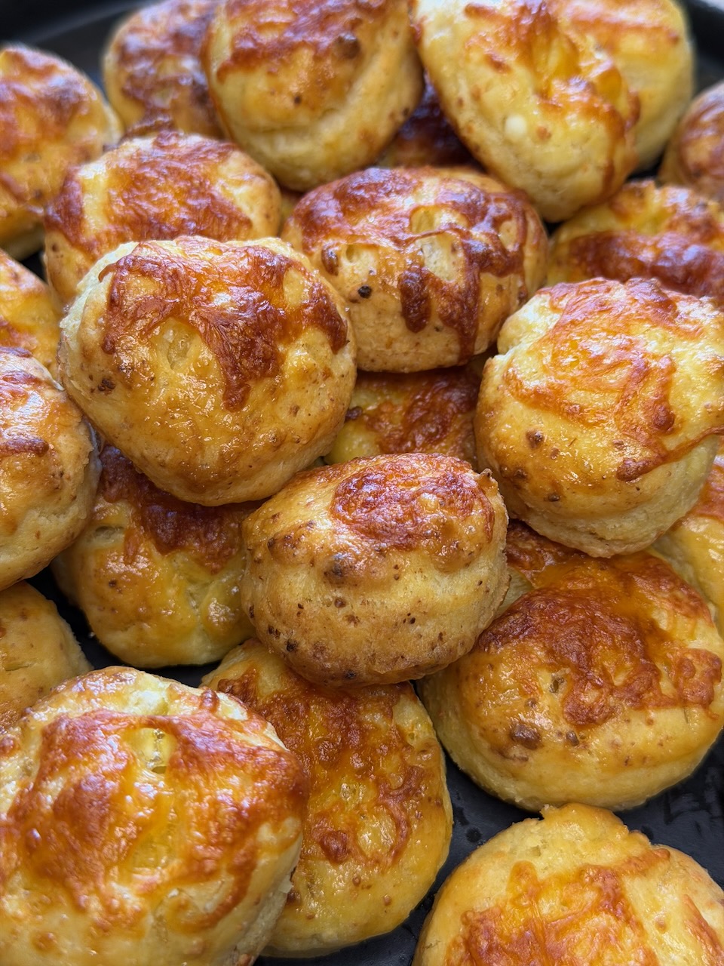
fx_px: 1339
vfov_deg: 39.7
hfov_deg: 30.3
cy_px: 483
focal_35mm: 48
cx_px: 362
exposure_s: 1/66
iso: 100
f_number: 1.78
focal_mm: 6.76
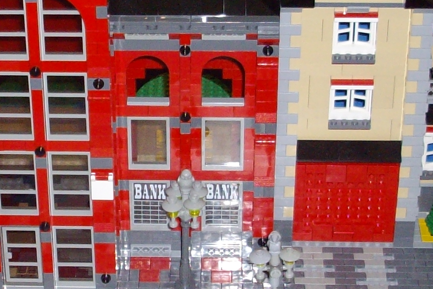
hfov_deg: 15.3
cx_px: 111
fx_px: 1600
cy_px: 128
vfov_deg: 10.3
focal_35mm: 133
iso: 160
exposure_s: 1/50
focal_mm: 6.2
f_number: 2.8
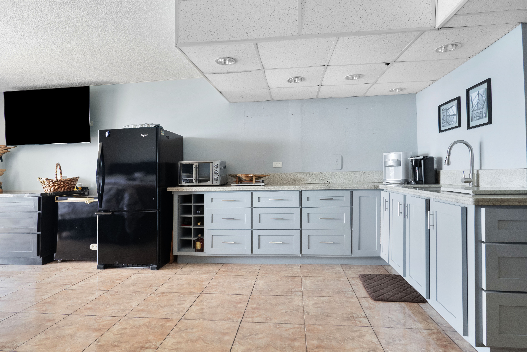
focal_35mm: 18
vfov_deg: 67.4
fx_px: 263
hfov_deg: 90.0
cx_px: 264
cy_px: 176
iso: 4000
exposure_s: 1/30
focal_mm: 18
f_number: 6.3
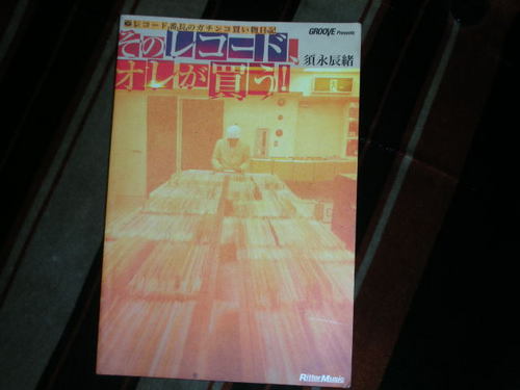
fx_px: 796
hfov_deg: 36.2
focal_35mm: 53
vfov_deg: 27.5
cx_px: 260
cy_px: 195
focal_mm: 8.8
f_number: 3.5
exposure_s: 1/60
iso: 50
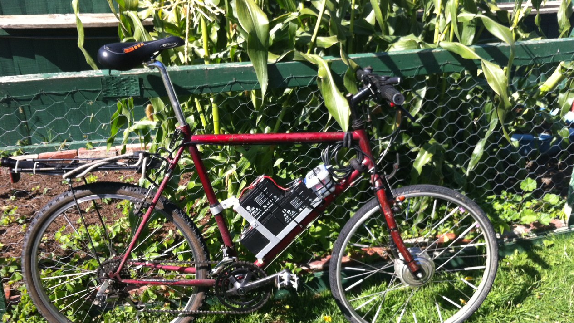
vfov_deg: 30.3
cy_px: 210
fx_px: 594
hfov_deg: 51.6
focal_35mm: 39
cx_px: 291
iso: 80
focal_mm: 3.85
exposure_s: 1/503
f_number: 2.8
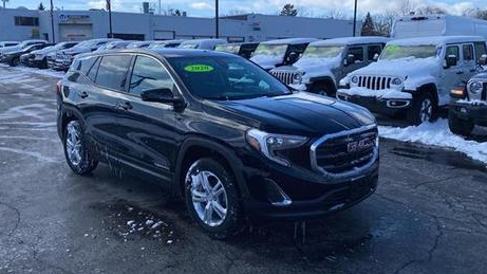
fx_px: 400
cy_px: 114
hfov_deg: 62.6
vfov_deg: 37.6
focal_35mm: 31
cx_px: 239
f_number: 1.8
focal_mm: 4.25
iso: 32
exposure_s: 1/6410
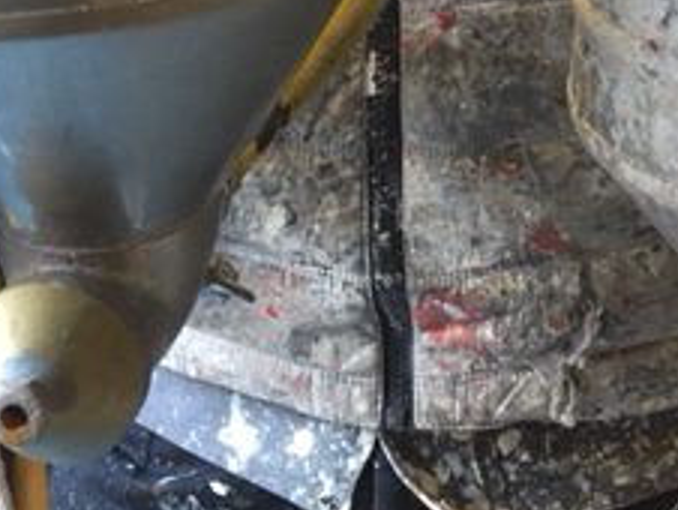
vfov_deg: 17.5
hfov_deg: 23.8
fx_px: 1608
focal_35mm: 82
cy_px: -36
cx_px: 342
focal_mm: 4.15
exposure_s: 1/30
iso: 125
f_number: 2.2
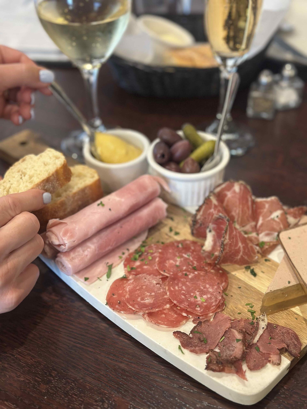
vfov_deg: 39.7
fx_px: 568
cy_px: 204
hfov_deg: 30.3
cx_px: 154
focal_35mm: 48
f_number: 1.78
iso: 400
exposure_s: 1/40
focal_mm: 6.86
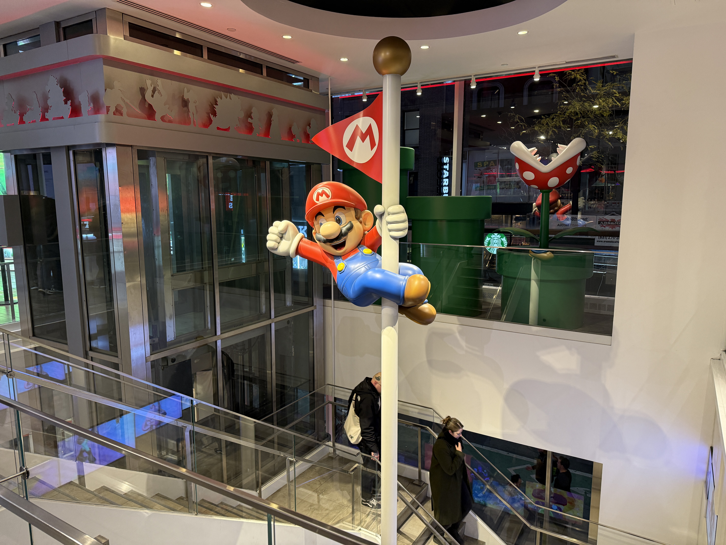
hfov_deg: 71.6
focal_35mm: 24
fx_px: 503
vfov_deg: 56.8
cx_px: 363
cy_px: 272
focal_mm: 6.76
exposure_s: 1/69
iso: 200
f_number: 1.78
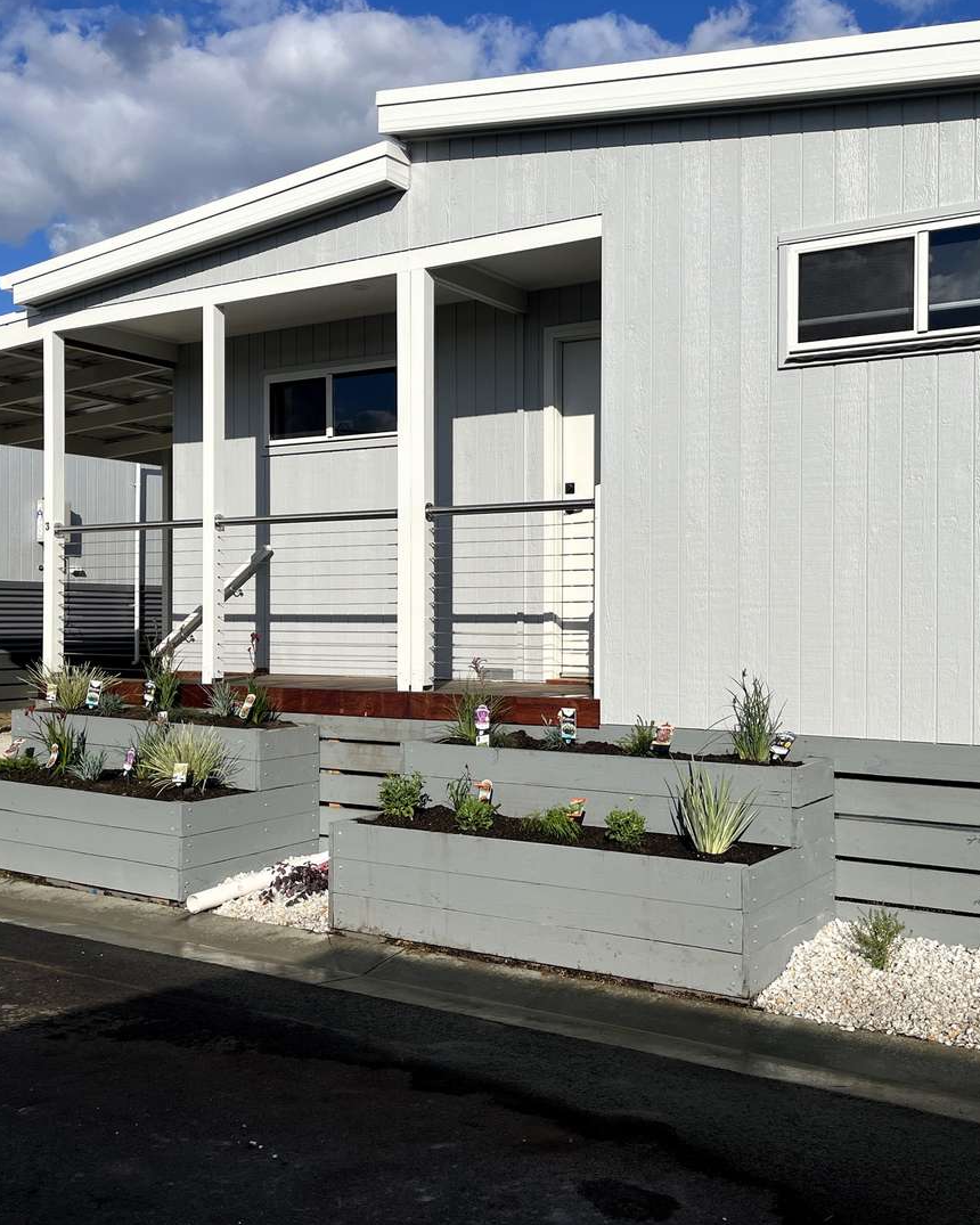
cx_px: 595
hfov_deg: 43.1
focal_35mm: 34
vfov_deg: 52.8
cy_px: 611
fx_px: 1233
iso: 50
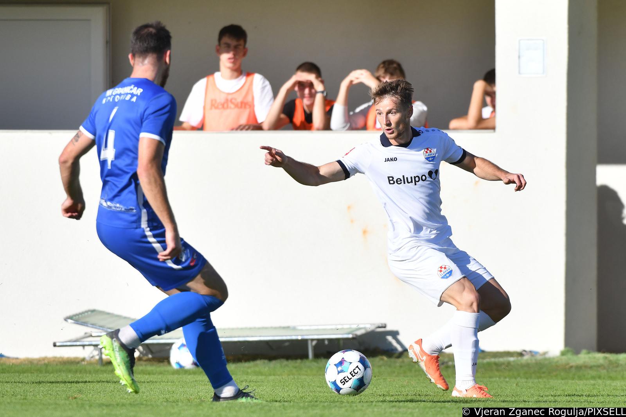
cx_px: 313
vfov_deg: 3.8
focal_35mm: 360
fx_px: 6260
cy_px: 208
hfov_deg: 5.7
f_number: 5
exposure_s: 1/2500
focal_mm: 360
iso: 400
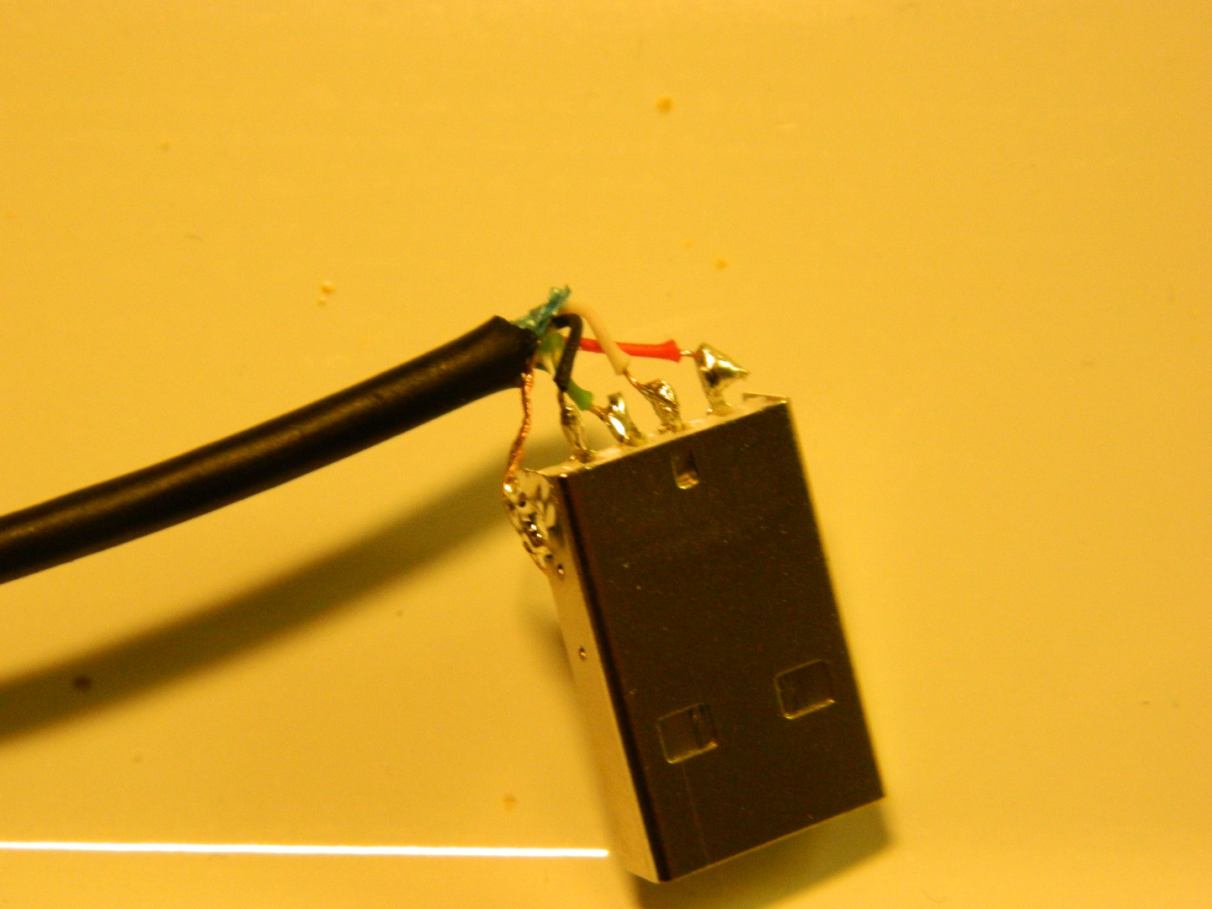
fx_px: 3606
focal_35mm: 103
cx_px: 606
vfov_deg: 14.4
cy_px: 454
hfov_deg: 19.1
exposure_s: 1/40
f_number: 4.5
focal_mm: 18.6
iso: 400
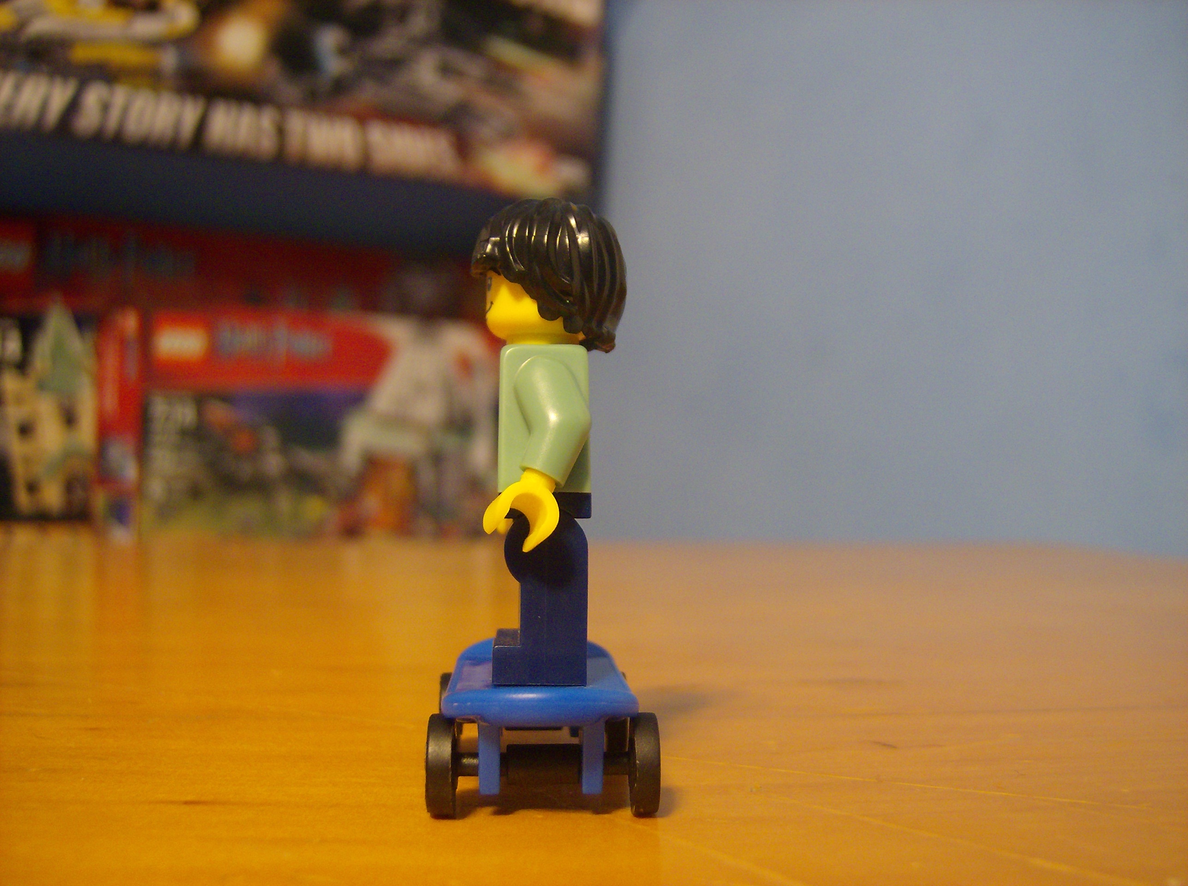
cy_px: 443
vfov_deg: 39.5
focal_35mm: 36
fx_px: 1233
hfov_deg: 51.5
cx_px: 594
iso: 200
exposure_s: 1/4.66
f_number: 2.8
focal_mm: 6
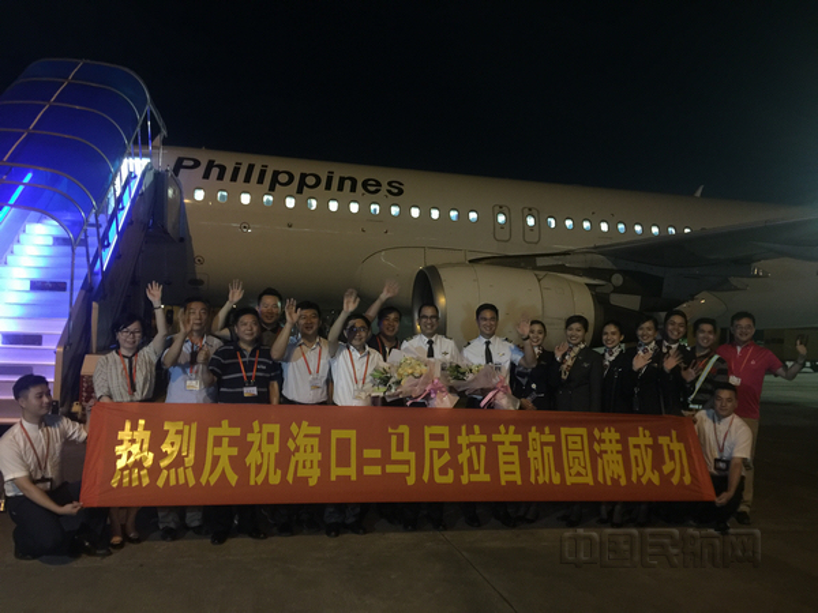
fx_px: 685
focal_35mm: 29
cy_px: 306
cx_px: 409
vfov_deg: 48.2
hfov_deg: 61.7
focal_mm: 4.15
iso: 125
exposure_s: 1/4
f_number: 2.2
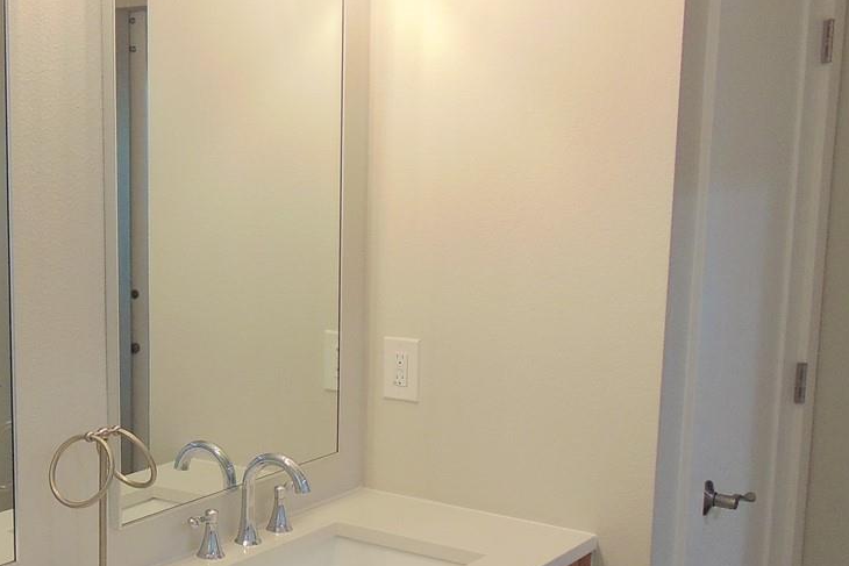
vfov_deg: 23.7
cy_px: 359
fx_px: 1344
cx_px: 126
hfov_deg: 33.6
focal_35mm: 57
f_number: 3
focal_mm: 4.5
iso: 80
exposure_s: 1/40
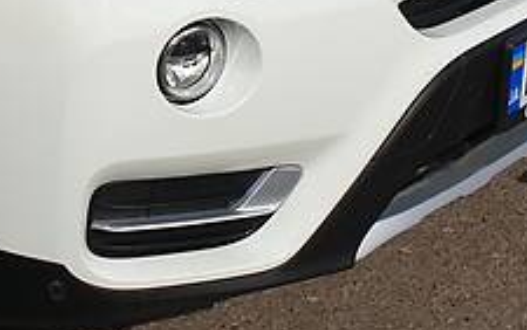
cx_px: -112
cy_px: -190
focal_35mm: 98
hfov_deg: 19.9
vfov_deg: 12.6
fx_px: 1409
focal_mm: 4.3
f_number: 2.4
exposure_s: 1/1901
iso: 50
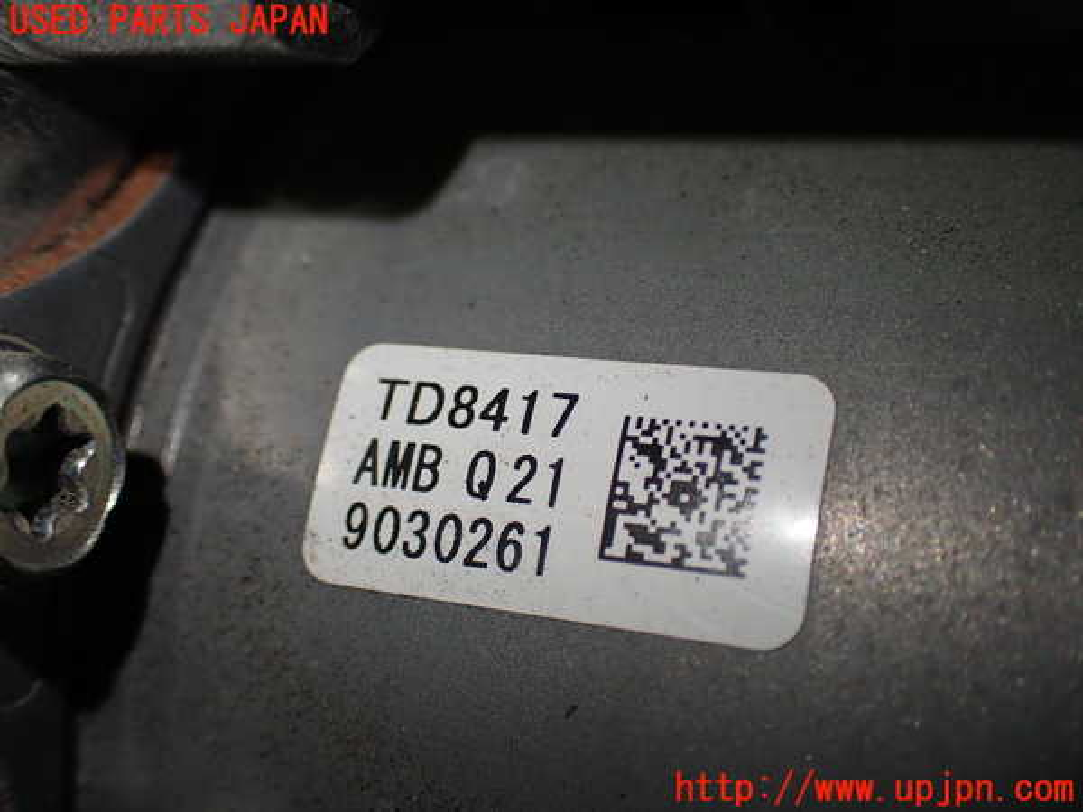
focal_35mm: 44
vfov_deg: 32.9
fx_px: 1377
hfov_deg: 42.9
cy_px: 406
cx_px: 542
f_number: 2.9
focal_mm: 7.84
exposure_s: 1/160
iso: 125
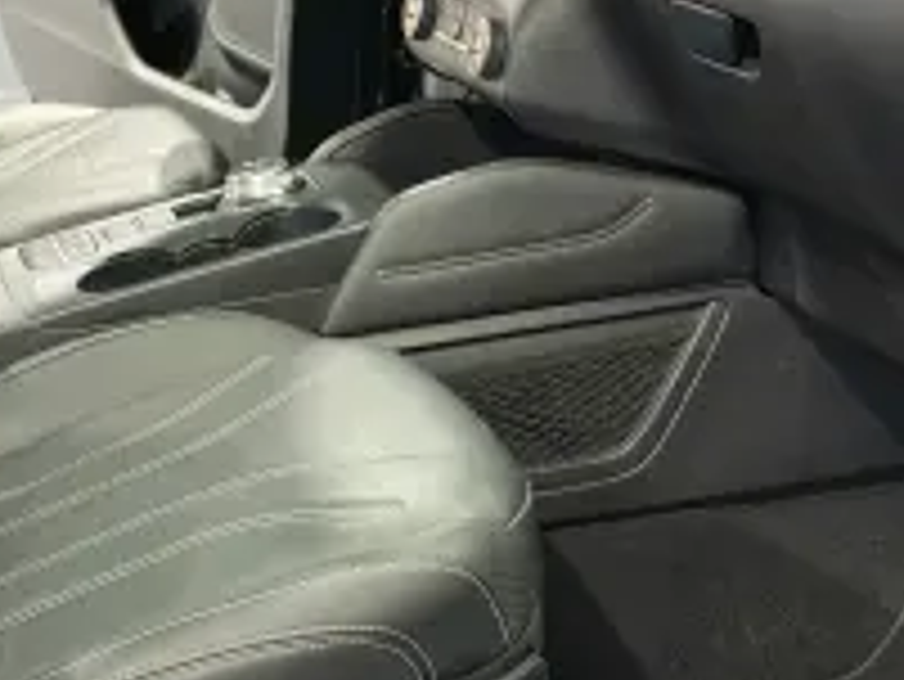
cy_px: 171
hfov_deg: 22.7
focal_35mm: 86
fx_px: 2247
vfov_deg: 17.1
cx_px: 346
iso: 320
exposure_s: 1/33
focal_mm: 6.76
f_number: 1.78
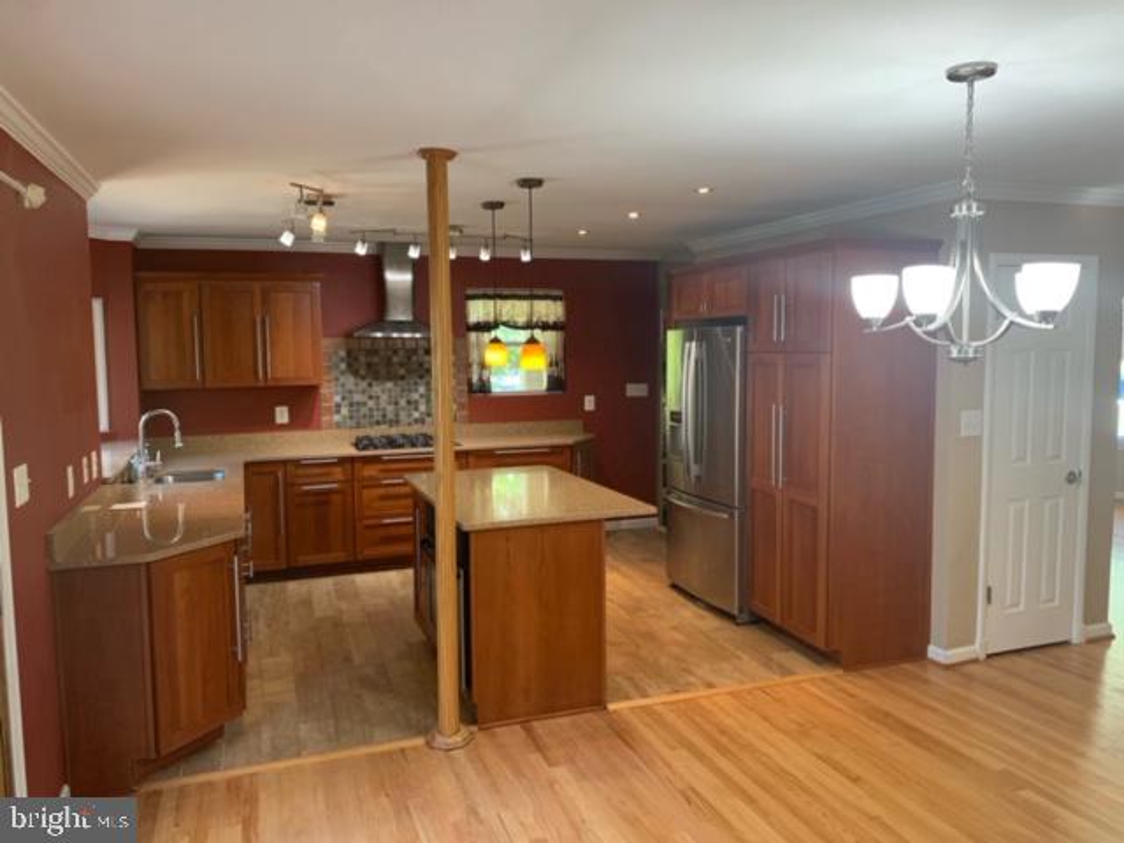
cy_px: 422
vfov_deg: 53.1
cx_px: 562
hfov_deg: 67.3
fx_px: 844
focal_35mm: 26
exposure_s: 1/60
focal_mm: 4.25
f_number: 1.8
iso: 125
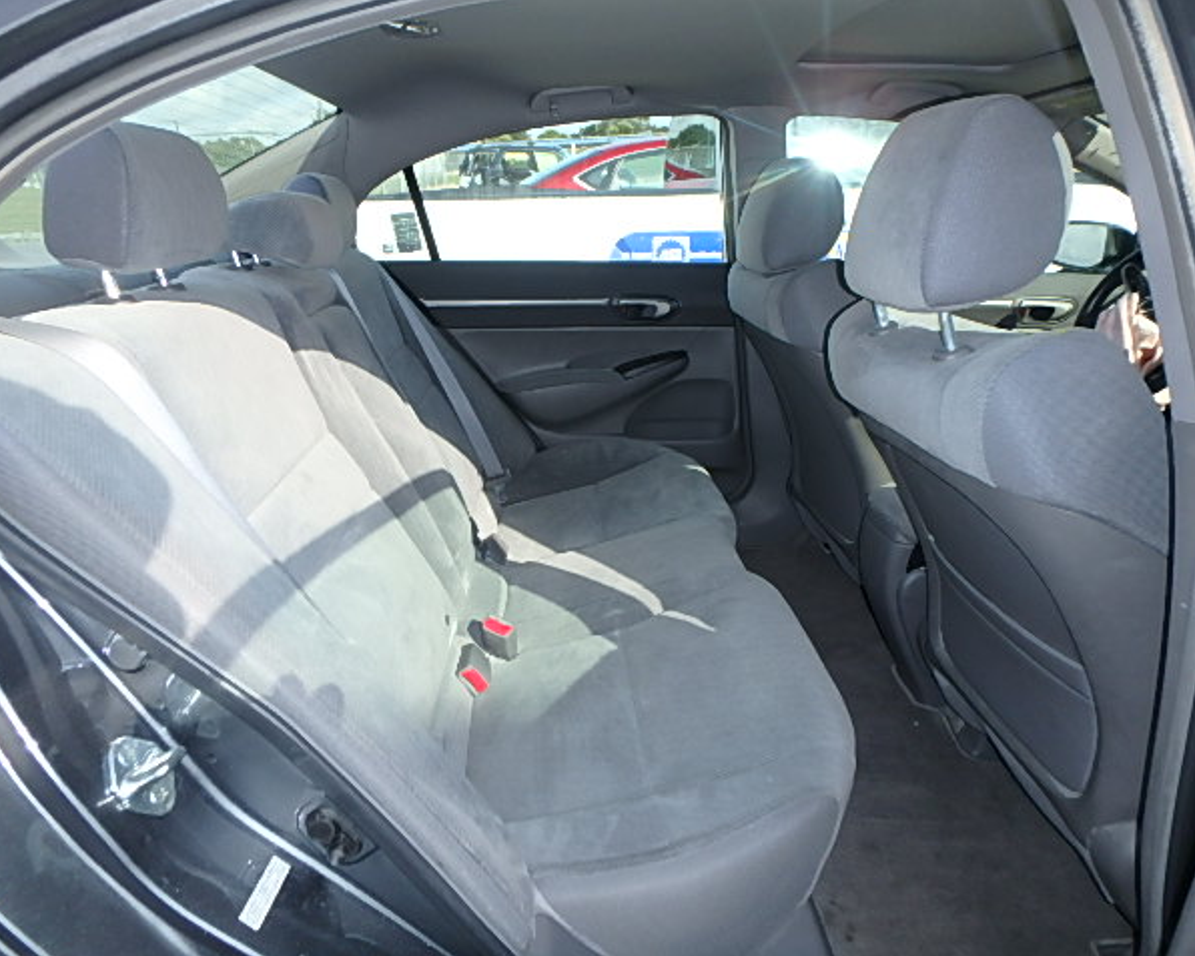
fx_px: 778
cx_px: 585
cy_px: 477
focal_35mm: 22
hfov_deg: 75.0
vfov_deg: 63.1
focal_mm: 3.7
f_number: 3.5
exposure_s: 1/500
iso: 125
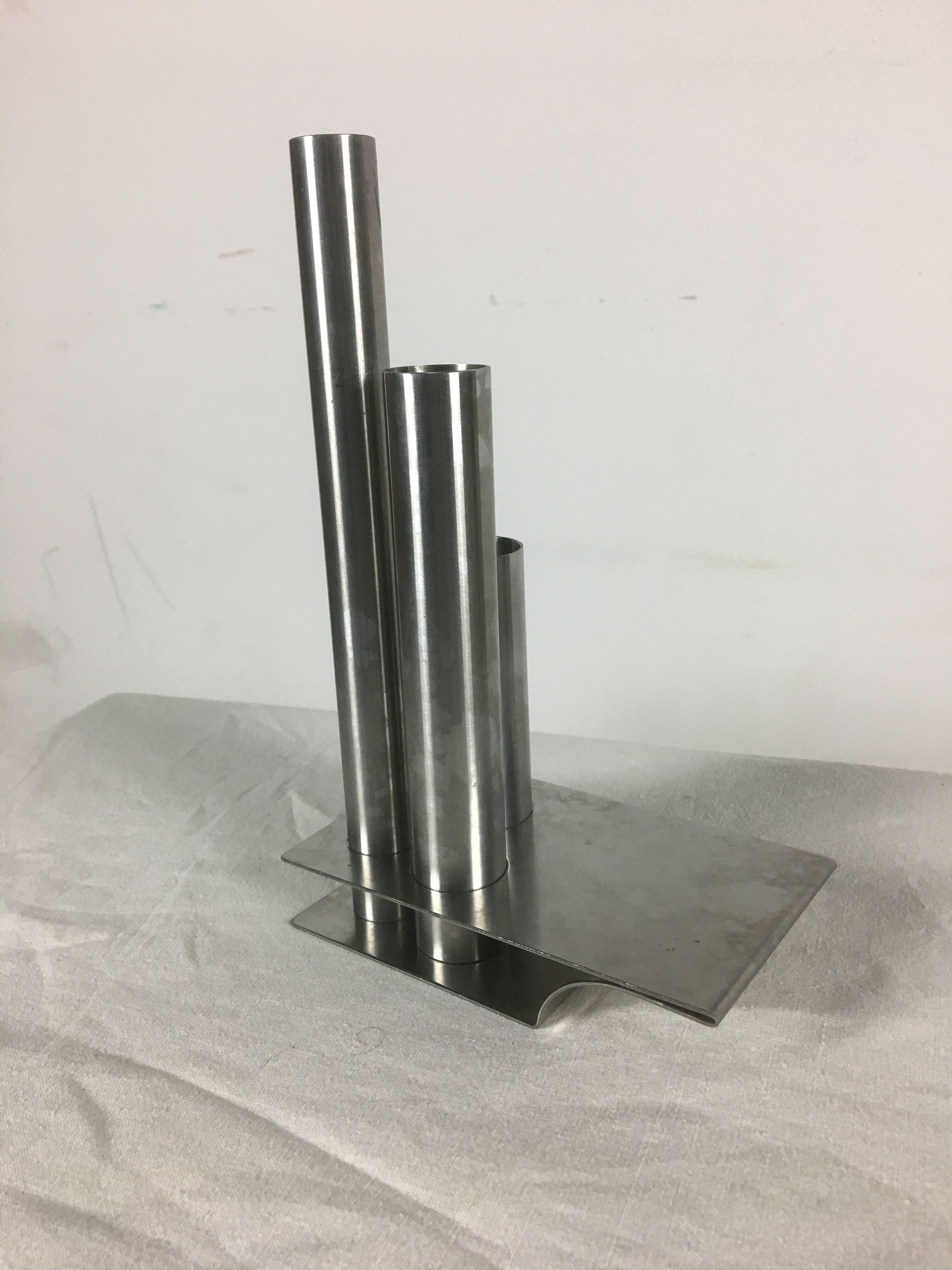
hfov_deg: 48.2
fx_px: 1063
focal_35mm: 29
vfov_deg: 61.7
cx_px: 476
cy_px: 635
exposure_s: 1/33
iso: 50
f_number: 2.2
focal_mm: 4.15
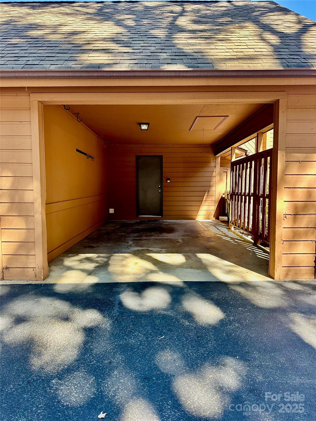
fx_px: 292
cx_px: 158
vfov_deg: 71.6
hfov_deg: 56.8
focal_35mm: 24
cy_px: 210
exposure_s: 1/264
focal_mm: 6.86
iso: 80
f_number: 1.78
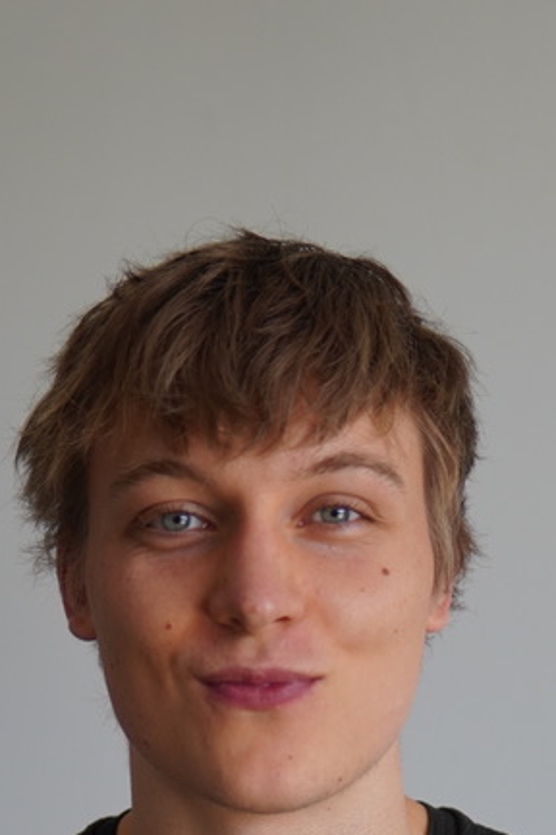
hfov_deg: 12.1
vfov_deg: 17.4
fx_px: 2618
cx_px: 268
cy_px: 947
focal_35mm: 113
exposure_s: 1/320
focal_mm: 30
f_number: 1.4
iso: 100
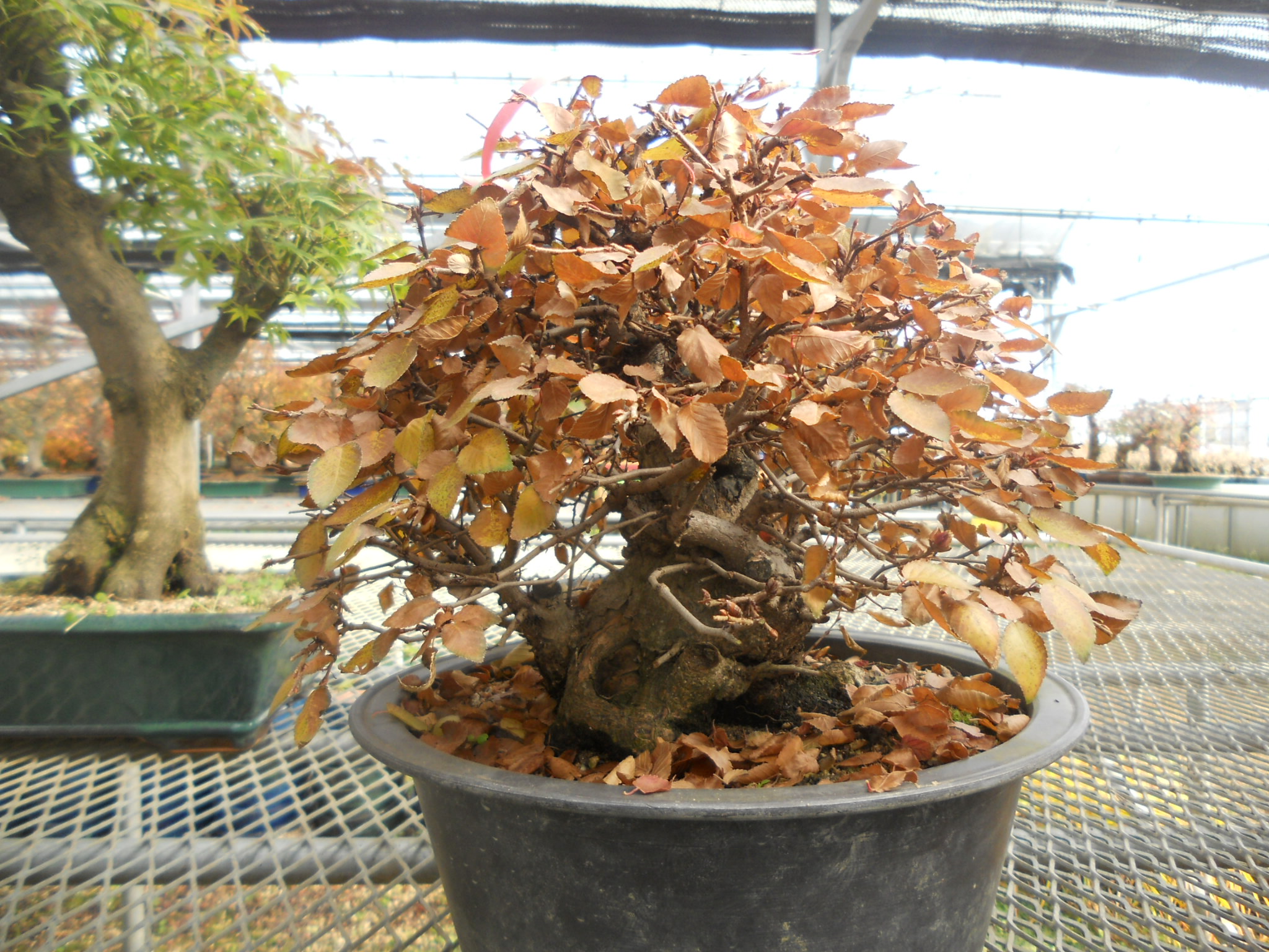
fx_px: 990
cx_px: 634
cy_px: 476
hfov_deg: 65.3
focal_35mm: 27
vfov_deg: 51.4
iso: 80
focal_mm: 4.9
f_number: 3.2
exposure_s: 1/80
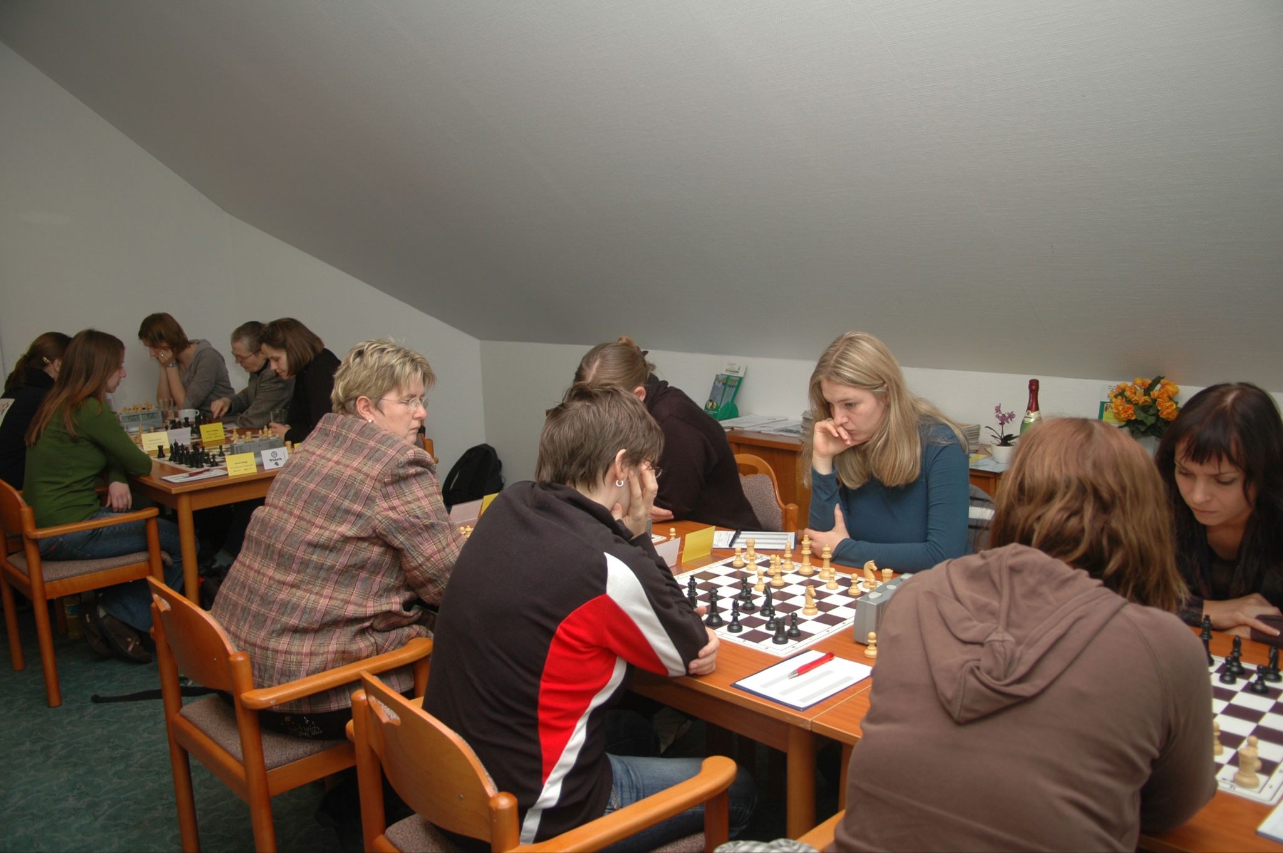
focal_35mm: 27
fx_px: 961
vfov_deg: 47.9
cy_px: 426
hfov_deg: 67.4
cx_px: 642
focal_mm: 18
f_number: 4
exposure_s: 1/60
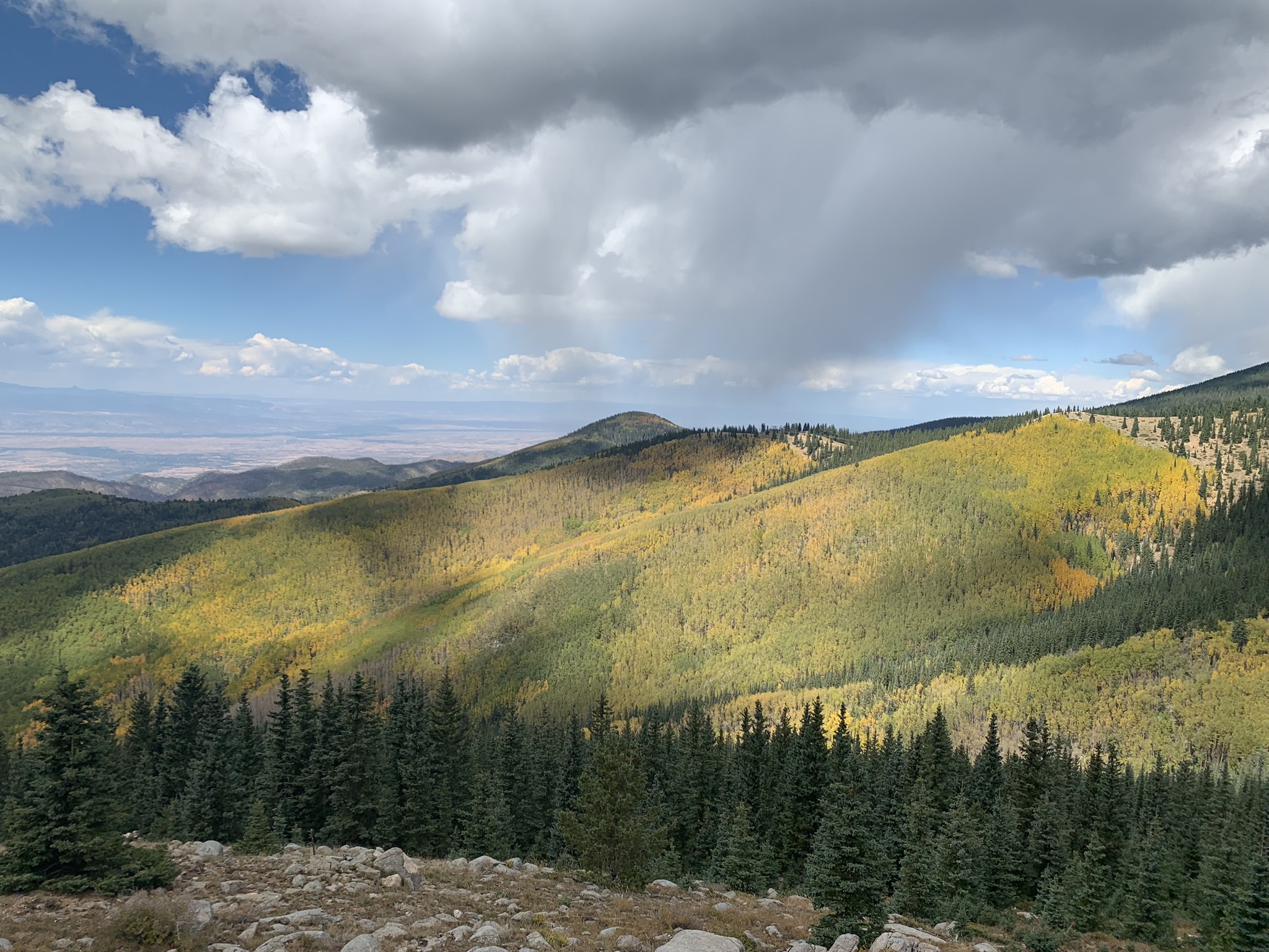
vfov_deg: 53.1
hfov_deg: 67.3
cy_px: 476
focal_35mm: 26
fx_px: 953
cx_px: 634
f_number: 1.8
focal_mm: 4.25
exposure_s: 1/2681
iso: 25
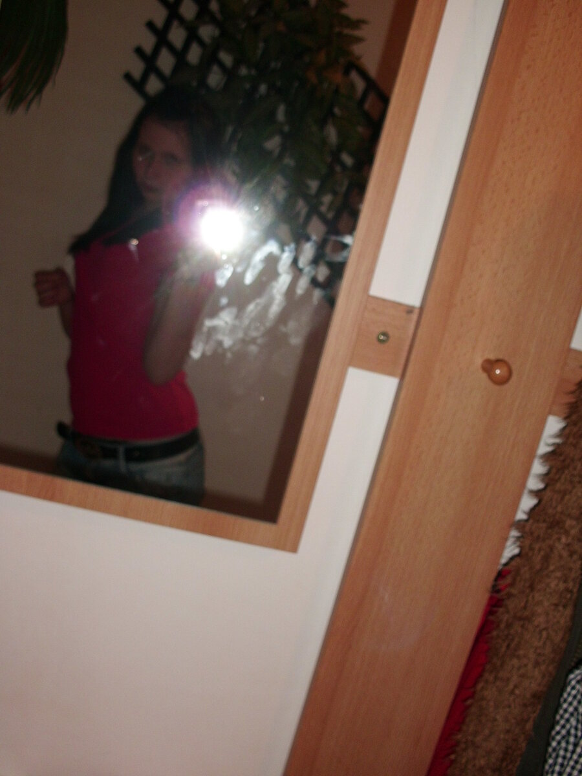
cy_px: 388
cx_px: 291
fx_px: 807
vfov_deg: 51.4
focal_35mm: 36
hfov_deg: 39.7
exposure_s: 1/60
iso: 100
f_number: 2.9
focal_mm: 6.3
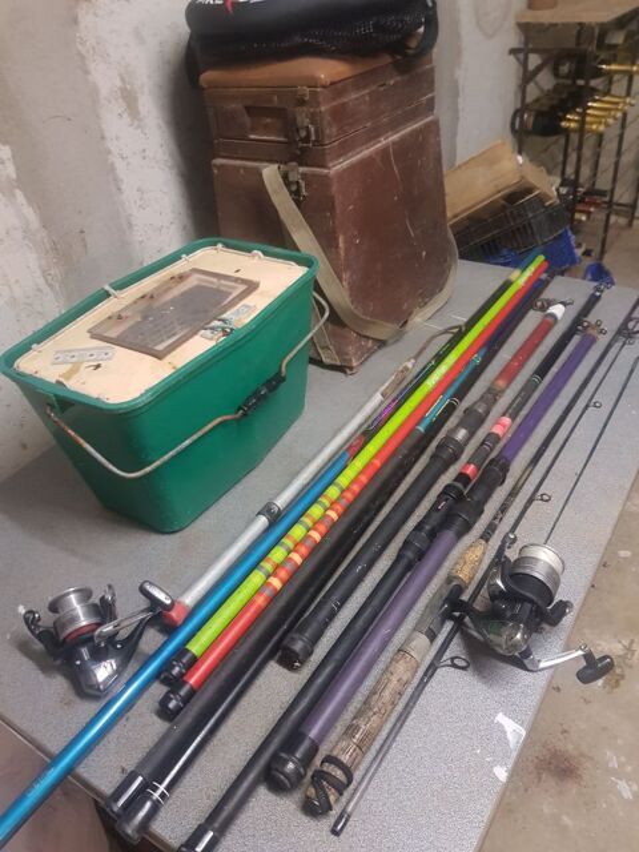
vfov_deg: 67.3
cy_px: 426
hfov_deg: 53.1
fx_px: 640
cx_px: 320
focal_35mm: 26
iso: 250
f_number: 1.7
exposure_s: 1/10
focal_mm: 4.2
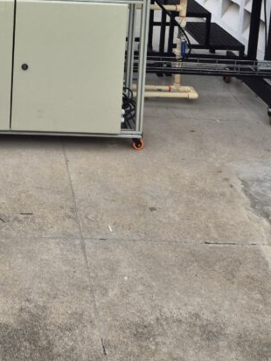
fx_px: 595
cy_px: -70
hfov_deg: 24.7
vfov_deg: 29.2
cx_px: 11
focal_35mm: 57
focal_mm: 5.4
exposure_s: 1/1284
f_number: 1.8
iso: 25
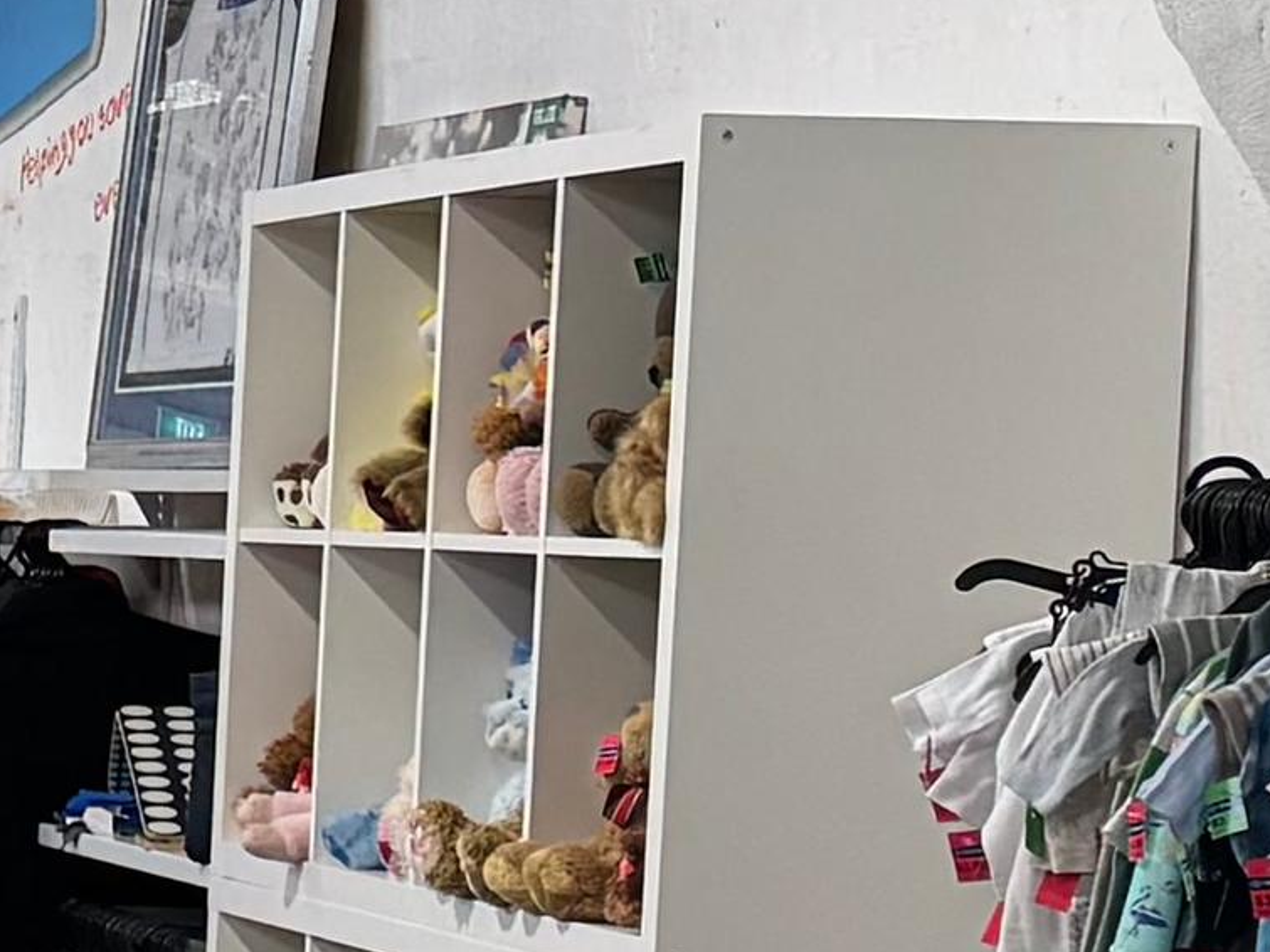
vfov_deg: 9.3
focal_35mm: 159
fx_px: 5833
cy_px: 585
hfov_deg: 9.5
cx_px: -2606
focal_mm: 6.76
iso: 64
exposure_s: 1/100
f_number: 1.78
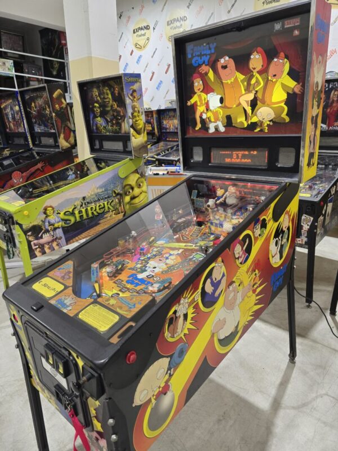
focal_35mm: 23
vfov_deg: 73.9
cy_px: 226
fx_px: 299
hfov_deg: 58.9
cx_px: 169
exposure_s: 1/100
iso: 100
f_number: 1.7
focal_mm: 6.3
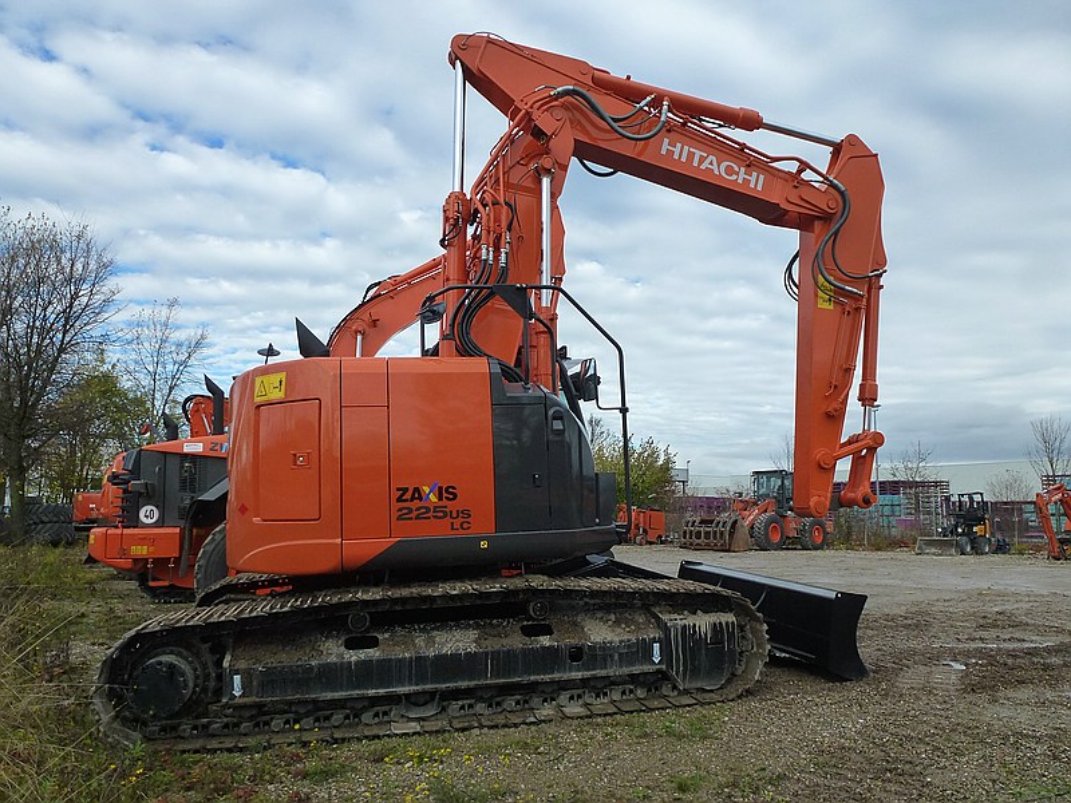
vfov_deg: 56.8
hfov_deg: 71.6
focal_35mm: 24
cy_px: 402
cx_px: 536
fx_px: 743
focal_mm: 4.3
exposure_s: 1/640
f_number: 4
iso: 160
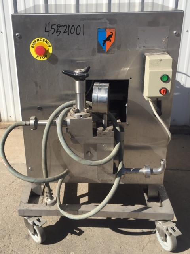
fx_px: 212
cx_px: 95
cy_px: 127
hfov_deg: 48.2
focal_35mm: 29
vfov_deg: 61.7
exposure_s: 1/1464
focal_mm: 4.15
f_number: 2.2
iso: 32
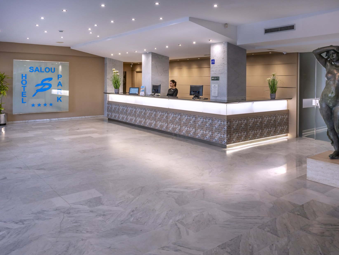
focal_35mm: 27
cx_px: 181
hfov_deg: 65.2
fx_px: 264
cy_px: 125
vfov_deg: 51.4
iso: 800
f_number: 6.3
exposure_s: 1/80
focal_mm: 24
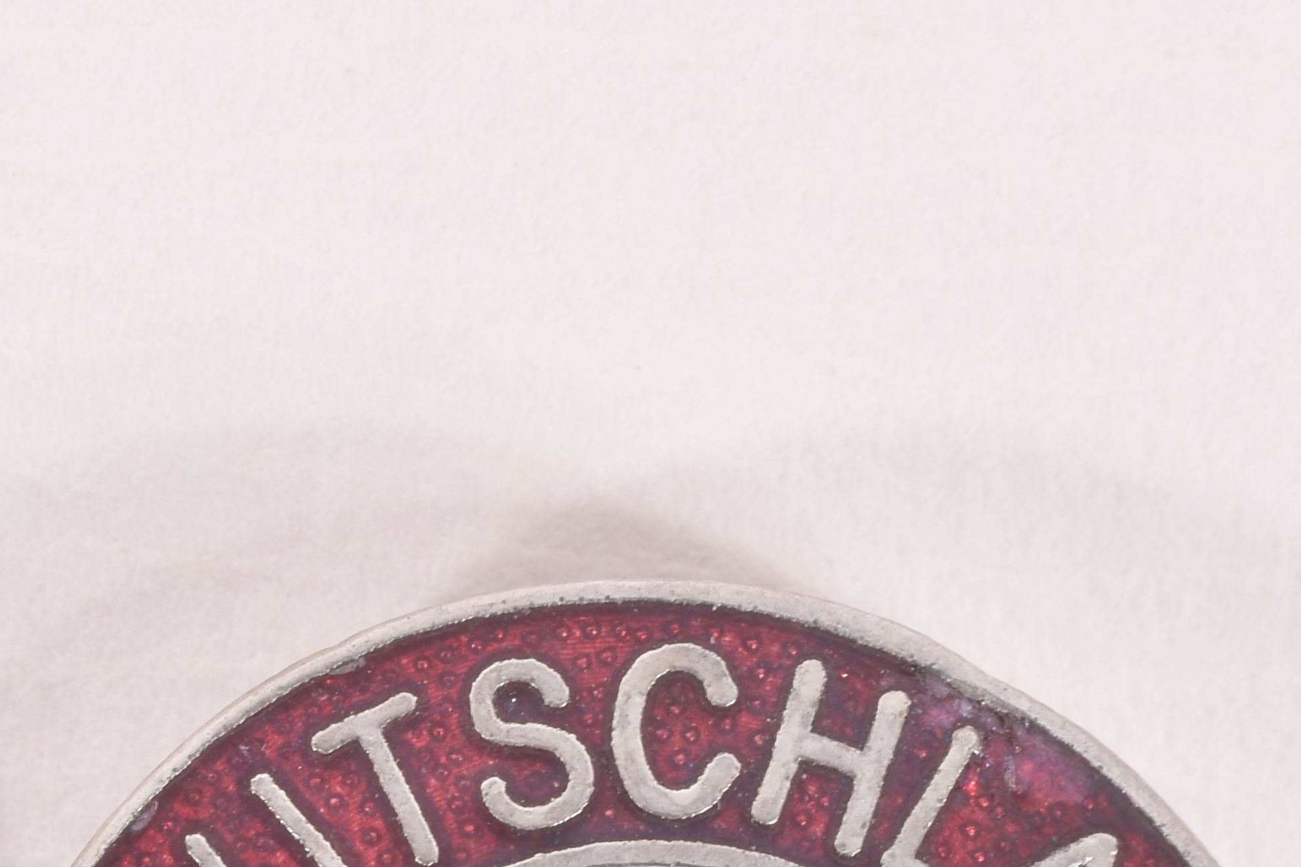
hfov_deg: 7.3
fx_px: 10118
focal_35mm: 280
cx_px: -241
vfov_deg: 4.9
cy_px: 1192
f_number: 18
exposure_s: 1/125
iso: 100
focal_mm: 60
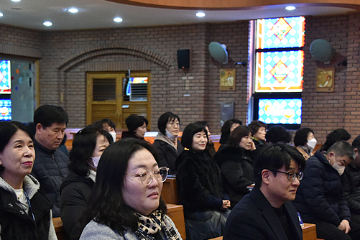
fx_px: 830
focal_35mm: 83
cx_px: 180
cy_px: 184
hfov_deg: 24.5
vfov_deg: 16.4
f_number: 6.3
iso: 5000
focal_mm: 52
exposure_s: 1/125
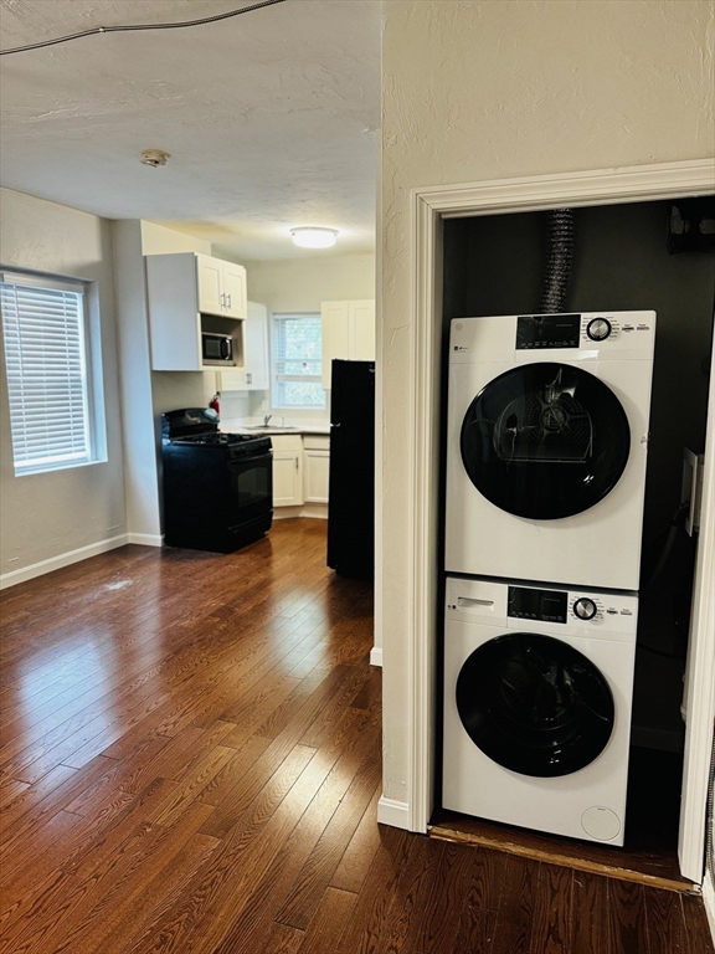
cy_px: 477
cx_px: 358
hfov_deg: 56.8
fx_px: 661
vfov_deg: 71.6
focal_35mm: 24
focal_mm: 6.76
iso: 250
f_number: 1.78
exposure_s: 1/60
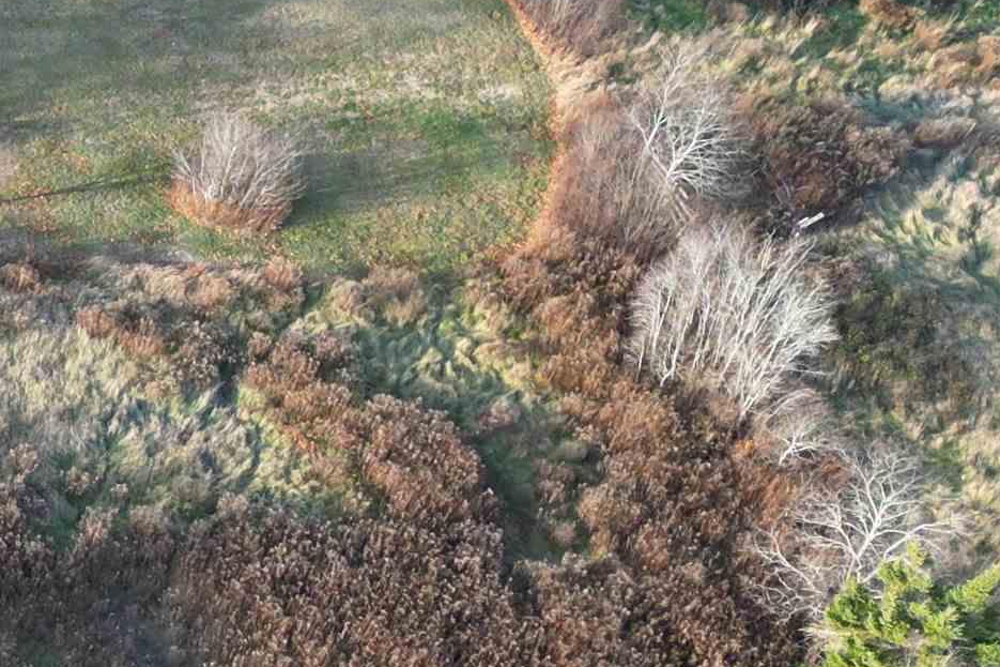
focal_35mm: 82
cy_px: 637
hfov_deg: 20.6
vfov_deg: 16.4
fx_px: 2277
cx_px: -565
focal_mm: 6.72
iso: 100
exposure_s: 1/240
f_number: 1.7
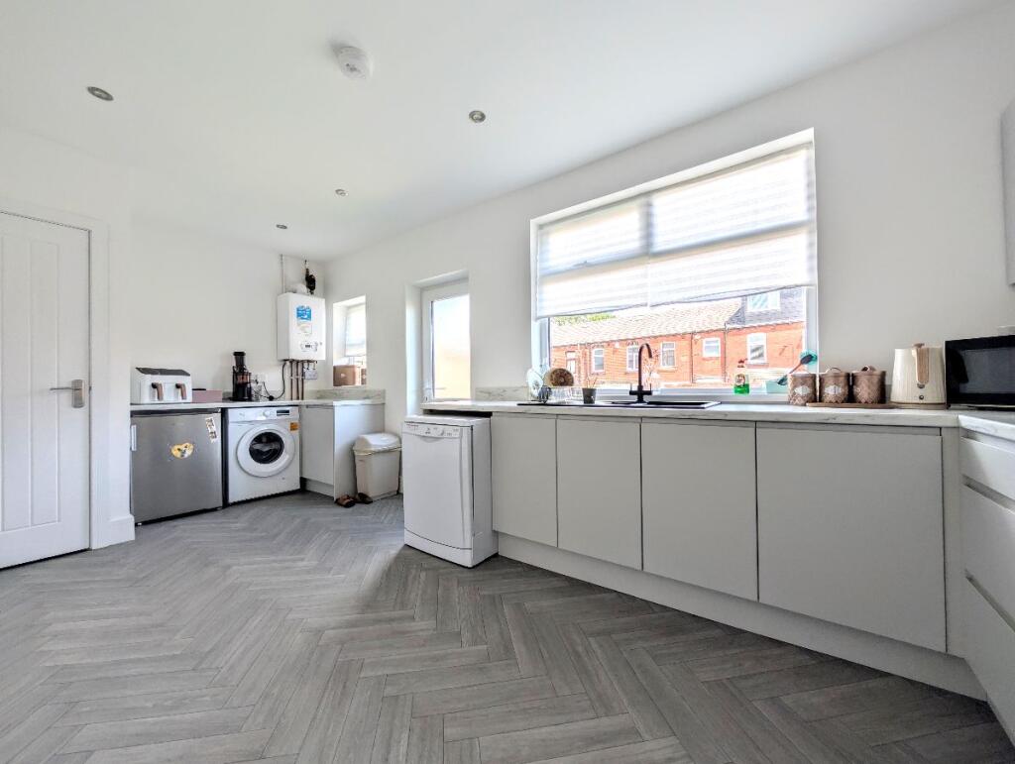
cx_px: 508
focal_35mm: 12
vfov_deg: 94.6
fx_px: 352
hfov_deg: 110.5
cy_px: 382
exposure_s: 1/613
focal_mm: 2.02
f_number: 1.7
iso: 48
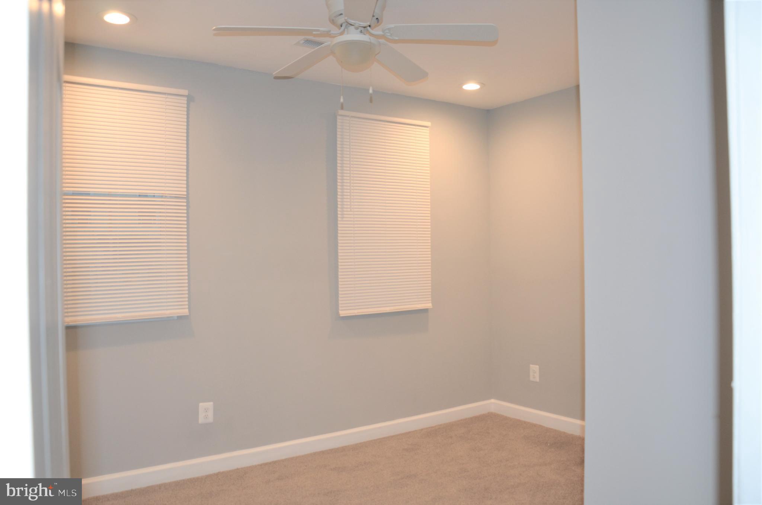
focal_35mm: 27
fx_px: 570
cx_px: 381
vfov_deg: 47.7
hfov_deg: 67.5
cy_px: 252
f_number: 4
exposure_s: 1/60
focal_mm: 18
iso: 400
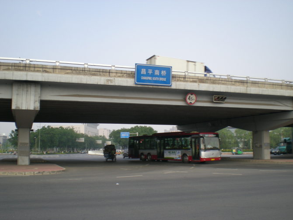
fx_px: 322
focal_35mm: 38
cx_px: 146
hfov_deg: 49.0
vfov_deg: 37.7
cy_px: 110
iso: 50
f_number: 4.6
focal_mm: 6.3
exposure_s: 1/193
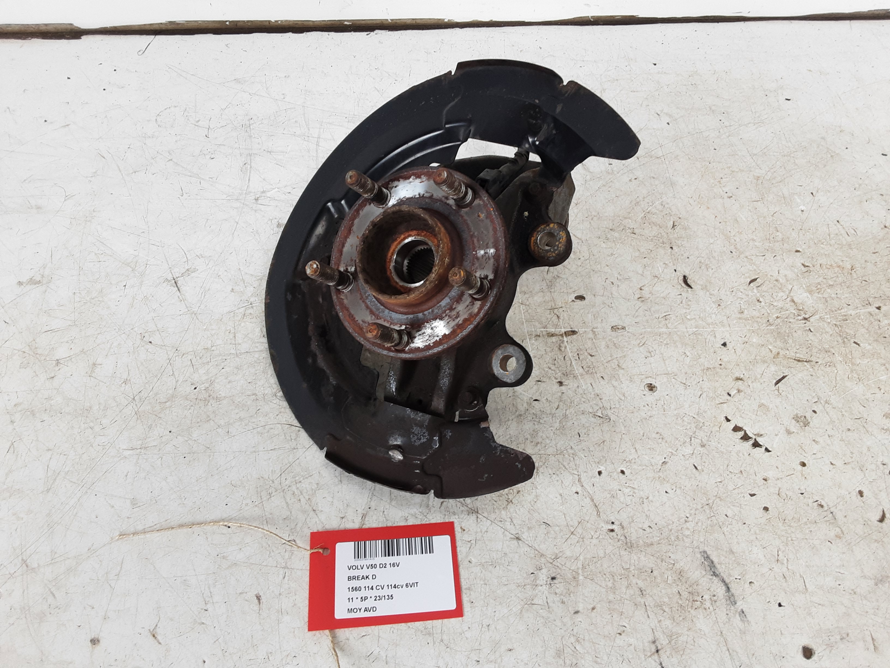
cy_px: 334
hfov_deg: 65.3
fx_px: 694
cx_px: 445
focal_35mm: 27
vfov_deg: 51.4
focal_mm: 2.91
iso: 50
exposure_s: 1/50
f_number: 1.9
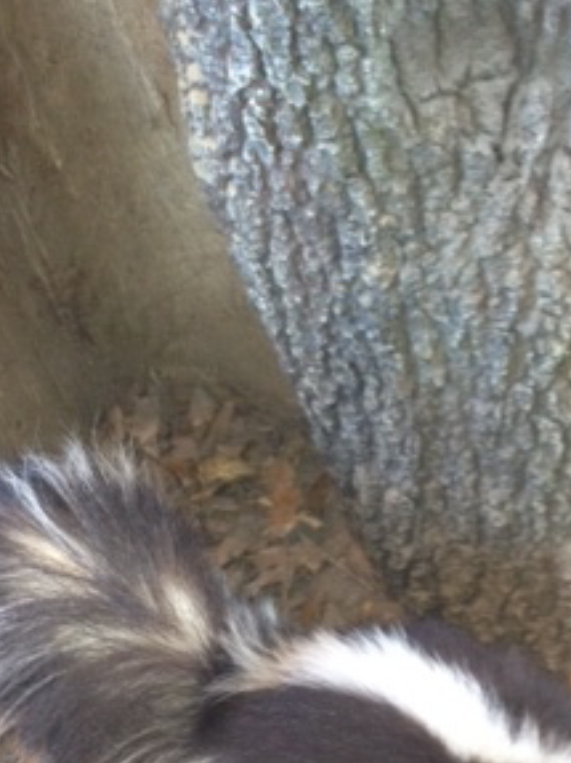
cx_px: 396
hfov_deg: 18.8
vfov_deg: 24.7
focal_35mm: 78
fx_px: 1717
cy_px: 574
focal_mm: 4.28
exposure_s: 1/20
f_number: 2.4
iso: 160
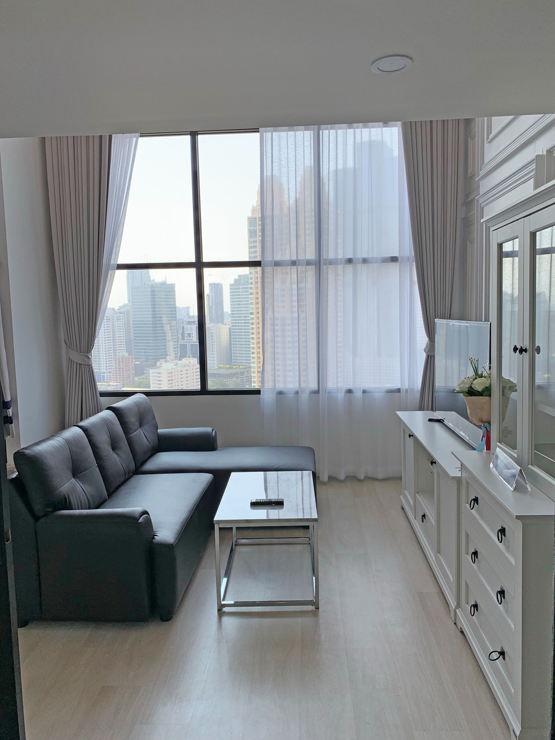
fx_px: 556
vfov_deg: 67.3
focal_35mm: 26
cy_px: 370
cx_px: 278
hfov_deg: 53.1
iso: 25
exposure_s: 1/426
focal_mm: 4.25
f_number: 1.8
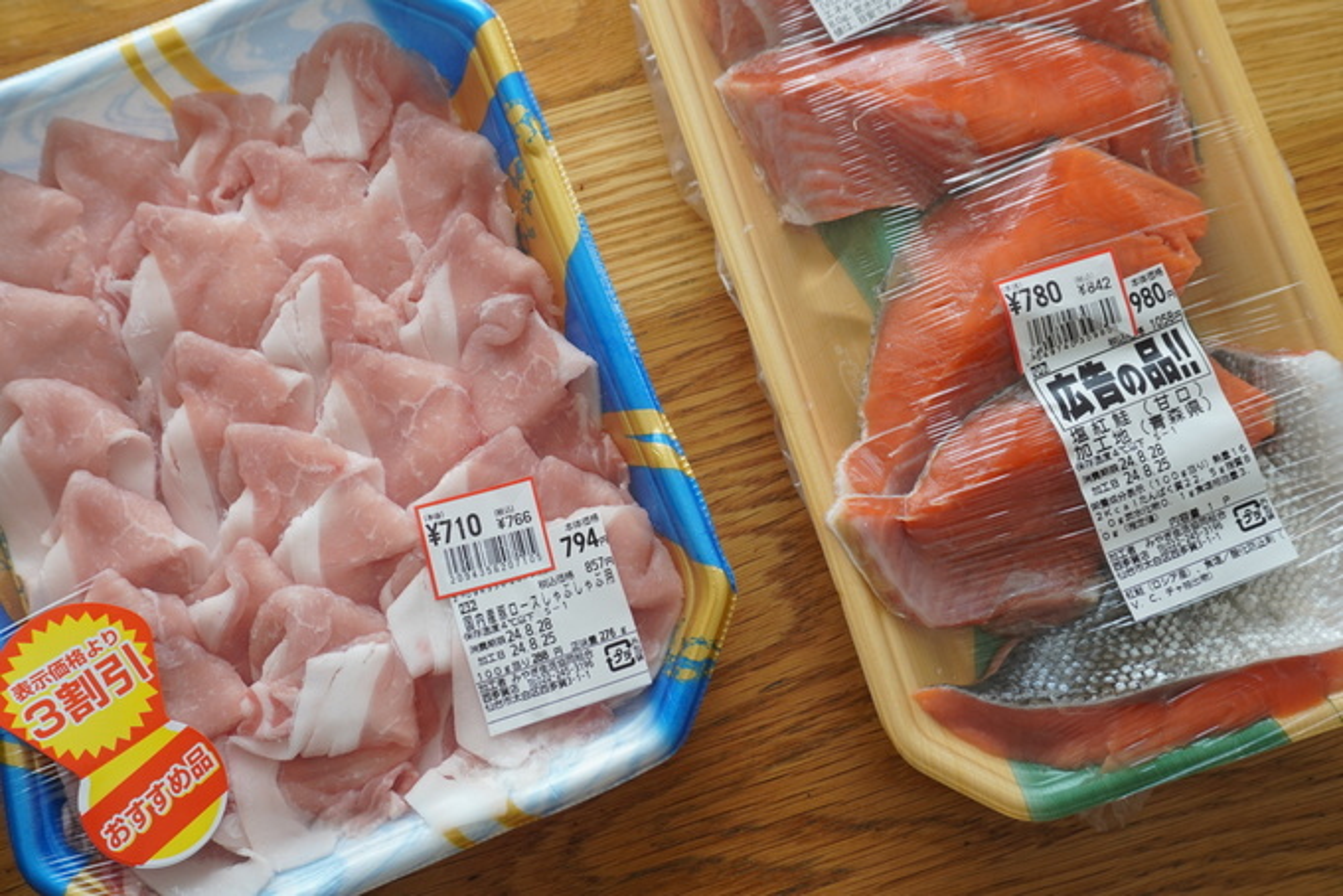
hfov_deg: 51.3
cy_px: 448
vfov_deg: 35.5
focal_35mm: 38
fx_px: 1399
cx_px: 672
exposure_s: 1/40
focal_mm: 25
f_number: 6.3
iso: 250
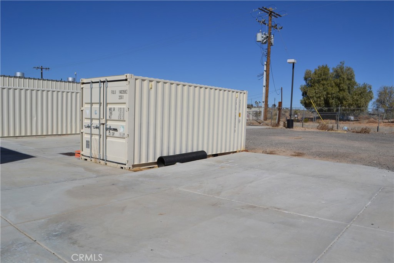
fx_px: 296
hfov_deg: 67.4
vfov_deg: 47.9
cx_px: 197
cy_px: 132
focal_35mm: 27
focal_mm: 18
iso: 100
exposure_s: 1/400
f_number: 10
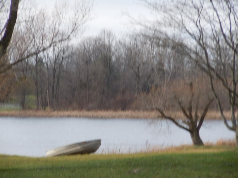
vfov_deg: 7.6
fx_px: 1348
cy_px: 89
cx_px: 119
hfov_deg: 10.1
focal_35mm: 196
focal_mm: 35
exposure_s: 1/200
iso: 125
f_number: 5.6
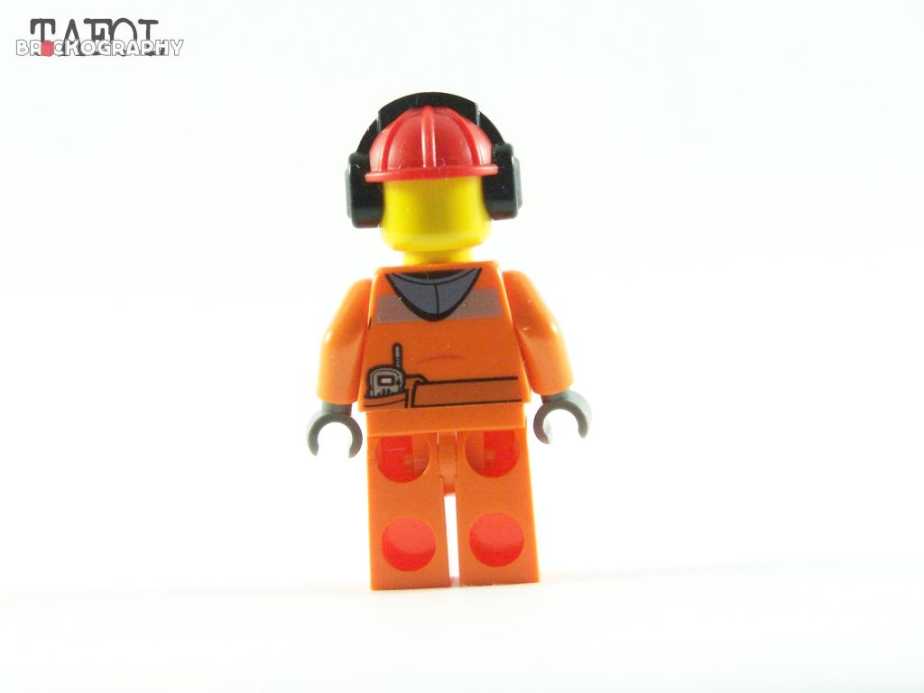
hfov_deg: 16.8
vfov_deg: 12.7
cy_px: 346
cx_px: 462
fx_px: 3123
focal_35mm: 117
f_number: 4
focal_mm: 19.4
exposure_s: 1/60
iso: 400
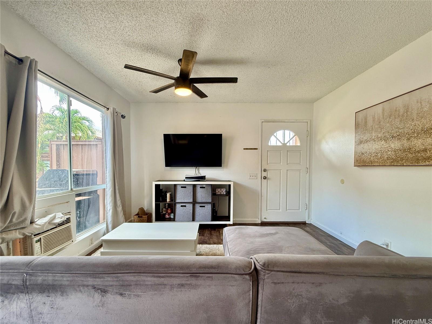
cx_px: 216
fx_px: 175
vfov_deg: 85.7
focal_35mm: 14
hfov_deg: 102.1
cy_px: 162
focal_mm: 2.22
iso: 160
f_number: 2.2
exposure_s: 1/120
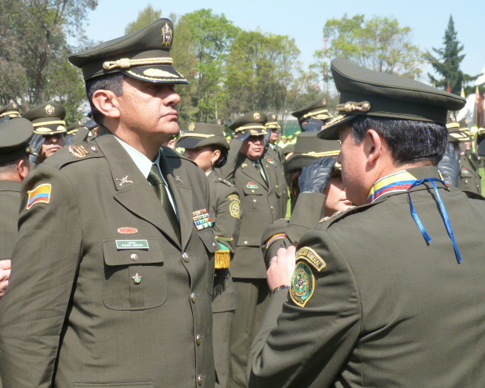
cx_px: 238
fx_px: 948
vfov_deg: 23.2
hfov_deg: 28.7
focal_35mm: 66
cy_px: 194
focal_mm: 11.3
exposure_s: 1/500
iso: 100
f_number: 3.3
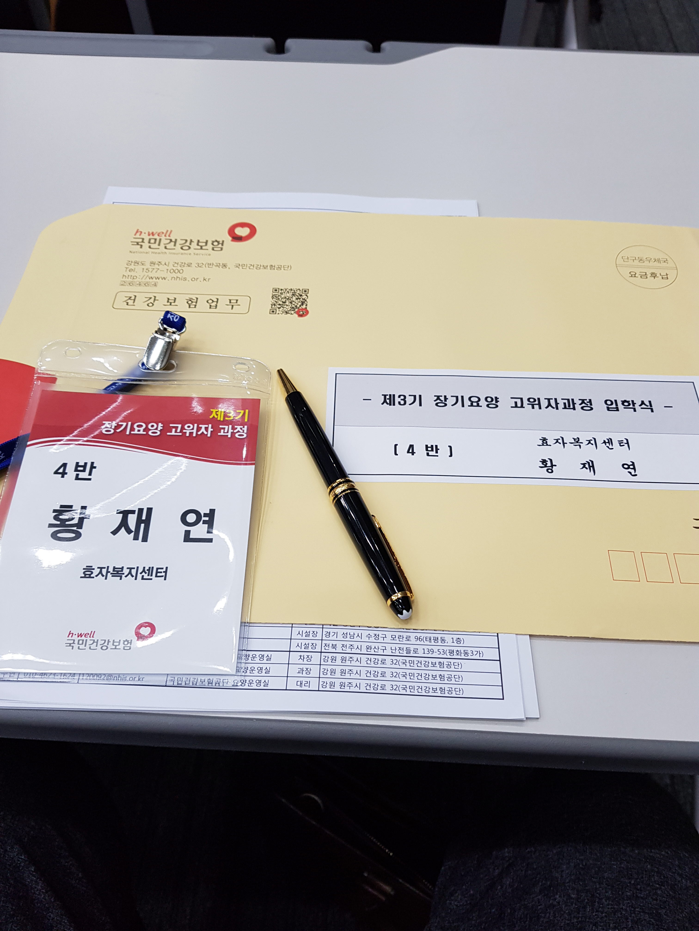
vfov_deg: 67.3
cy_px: 466
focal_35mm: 26
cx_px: 350
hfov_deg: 53.1
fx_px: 700
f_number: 1.7
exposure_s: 1/60
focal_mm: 4.3
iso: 100
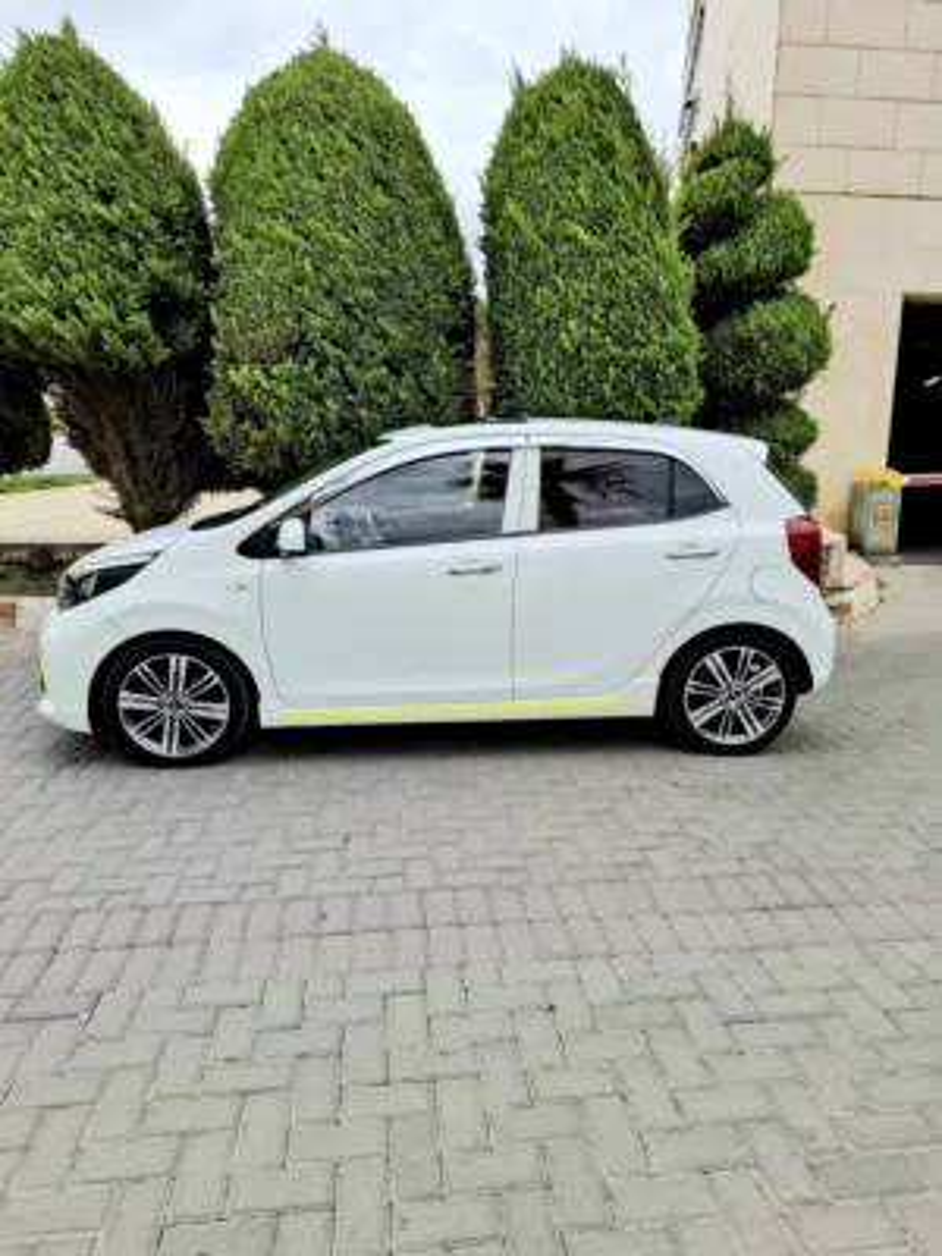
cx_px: 471
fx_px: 835
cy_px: 628
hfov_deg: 58.9
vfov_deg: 73.9
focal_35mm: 23
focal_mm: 5.54
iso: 50
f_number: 1.8
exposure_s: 1/1250
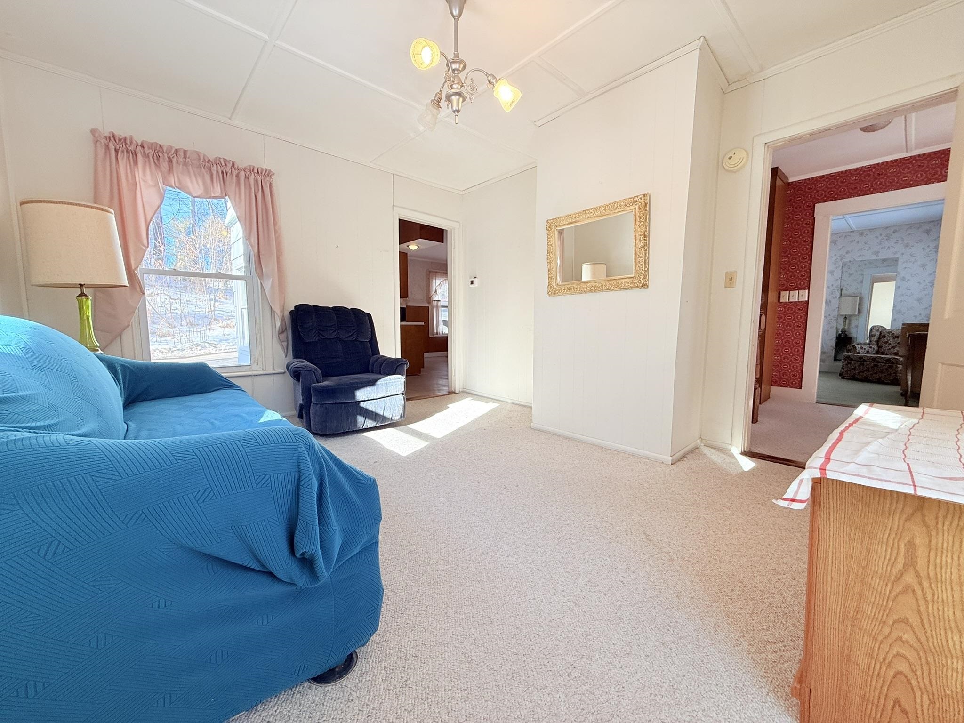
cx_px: 482
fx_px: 390
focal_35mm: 14
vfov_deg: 85.7
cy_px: 362
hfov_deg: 102.1
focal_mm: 2.22
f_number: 2.2
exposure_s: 1/133
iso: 64
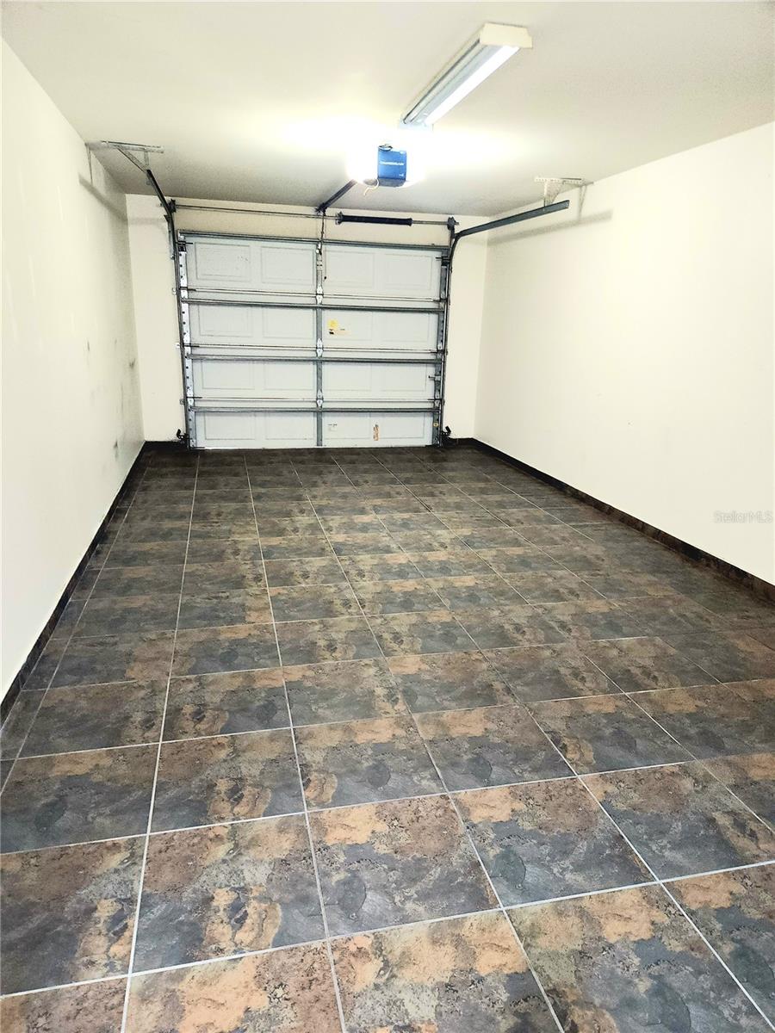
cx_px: 388
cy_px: 516
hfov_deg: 58.9
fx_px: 687
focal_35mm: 23
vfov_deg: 73.9
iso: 200
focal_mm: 5.4
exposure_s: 1/10
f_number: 1.8
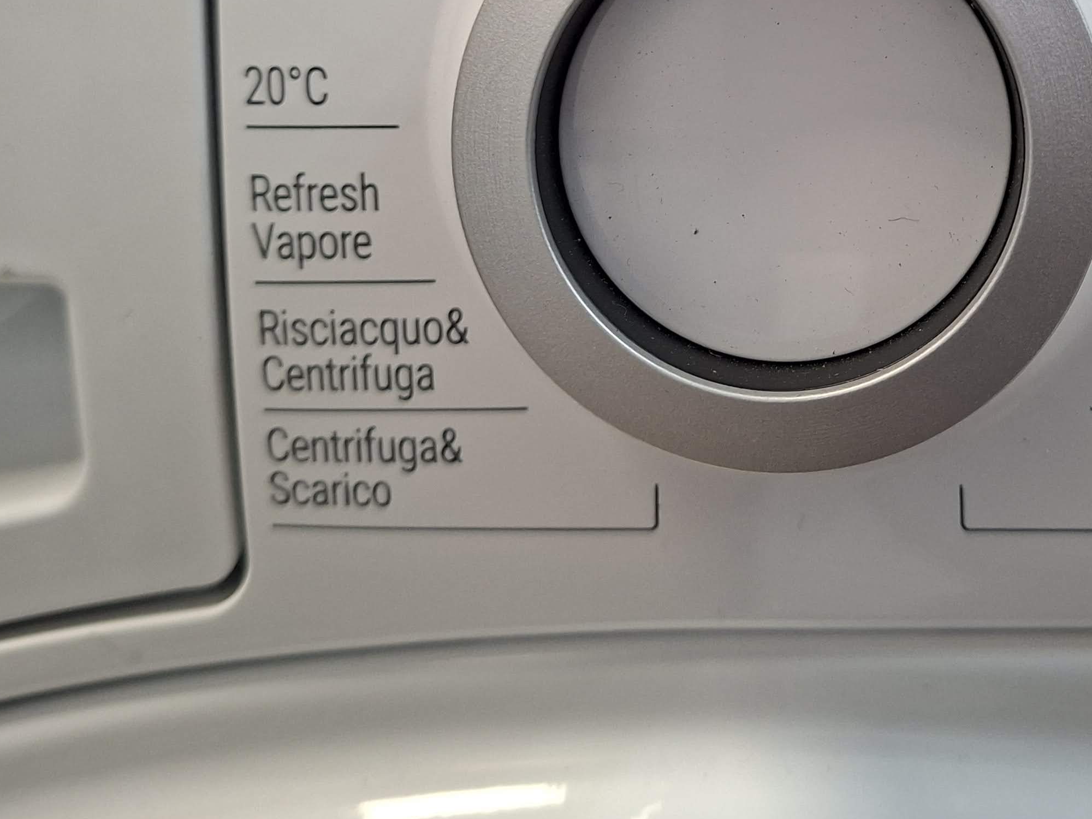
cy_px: 36
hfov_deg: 40.1
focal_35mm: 46
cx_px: 813
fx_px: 1451
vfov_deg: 29.8
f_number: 1.8
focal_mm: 5.54
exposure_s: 1/50
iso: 250
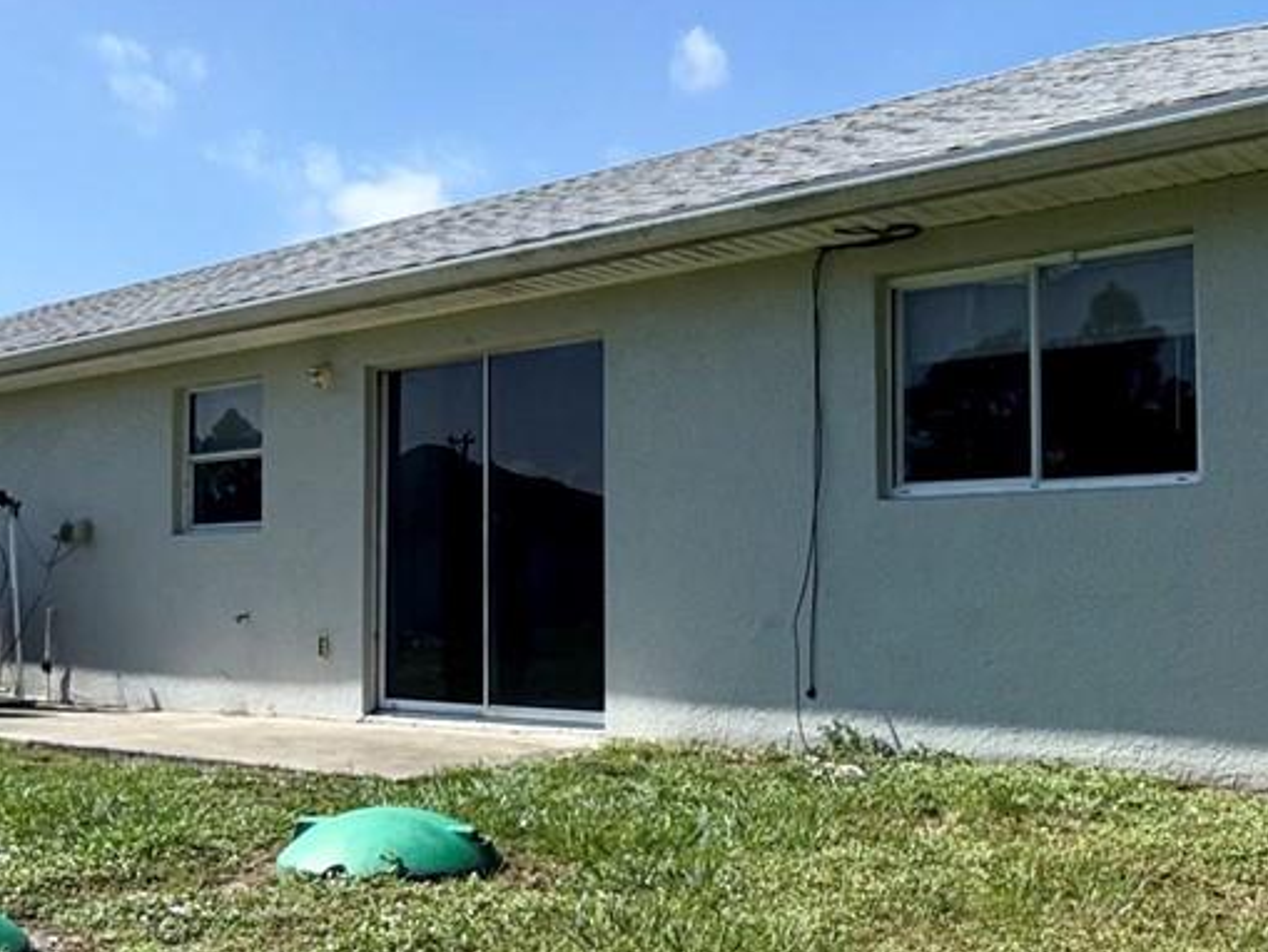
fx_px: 1612
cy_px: 508
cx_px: 476
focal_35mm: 44
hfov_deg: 42.6
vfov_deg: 32.9
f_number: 2.2
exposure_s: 1/1656
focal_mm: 2.22
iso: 16
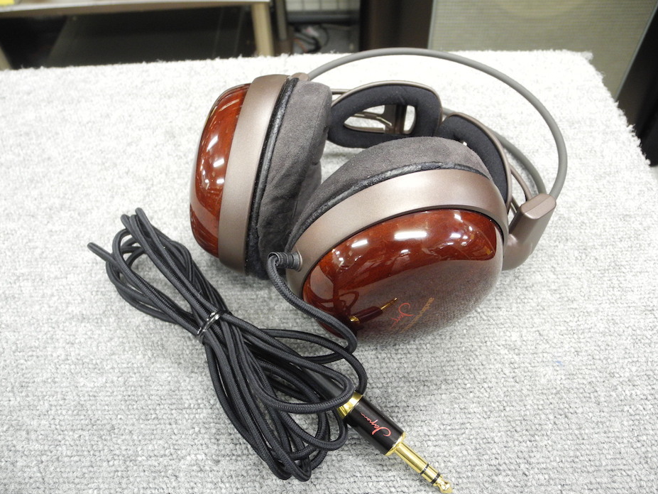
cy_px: 249
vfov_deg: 48.2
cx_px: 336
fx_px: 551
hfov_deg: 61.7
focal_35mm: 29
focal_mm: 6
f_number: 2.8
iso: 400
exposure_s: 1/15.6
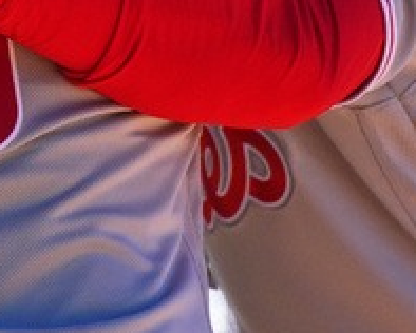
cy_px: -291
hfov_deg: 0.4
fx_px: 54128
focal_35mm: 4392
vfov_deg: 0.4
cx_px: -95
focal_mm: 600
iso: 200
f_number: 4
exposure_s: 1/1250
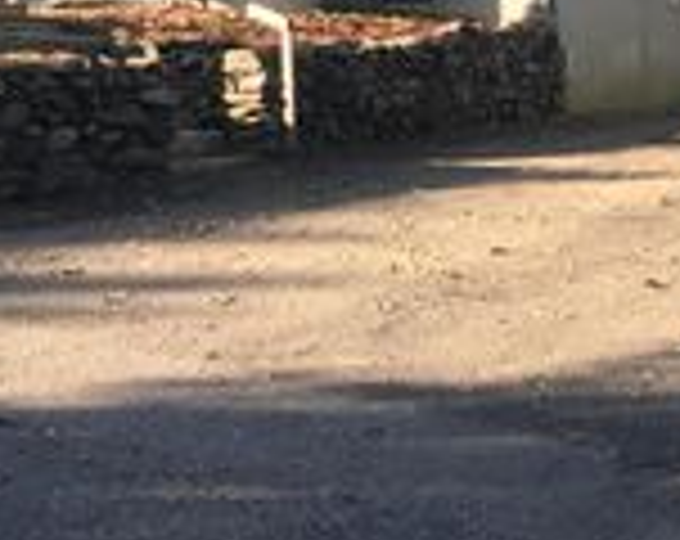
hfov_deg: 20.4
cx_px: 423
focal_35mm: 94
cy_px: -25
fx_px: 1887
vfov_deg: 15.9
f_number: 2.2
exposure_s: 1/153
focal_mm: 4.15
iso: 25
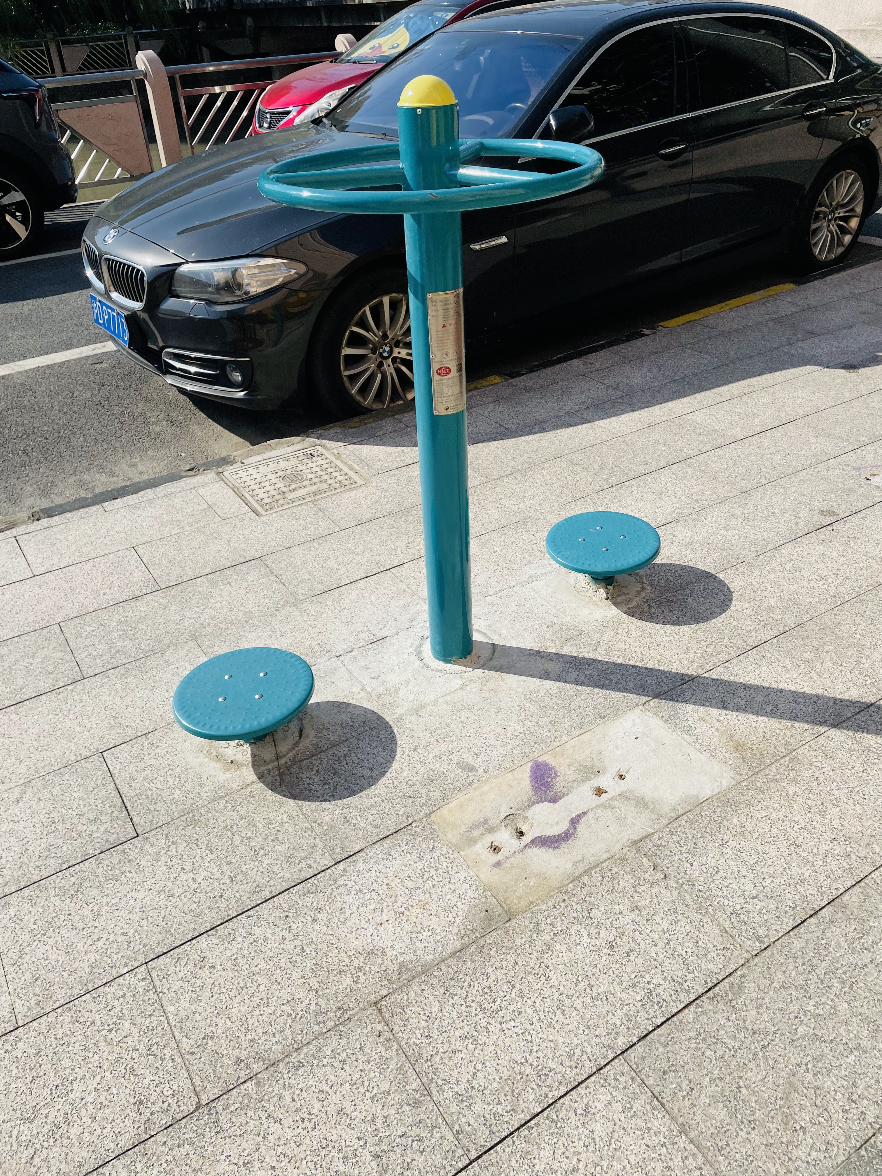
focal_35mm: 26
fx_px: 883
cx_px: 441
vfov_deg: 67.3
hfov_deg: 53.1
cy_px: 588
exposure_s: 1/4292
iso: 32
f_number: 1.6
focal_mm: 4.2
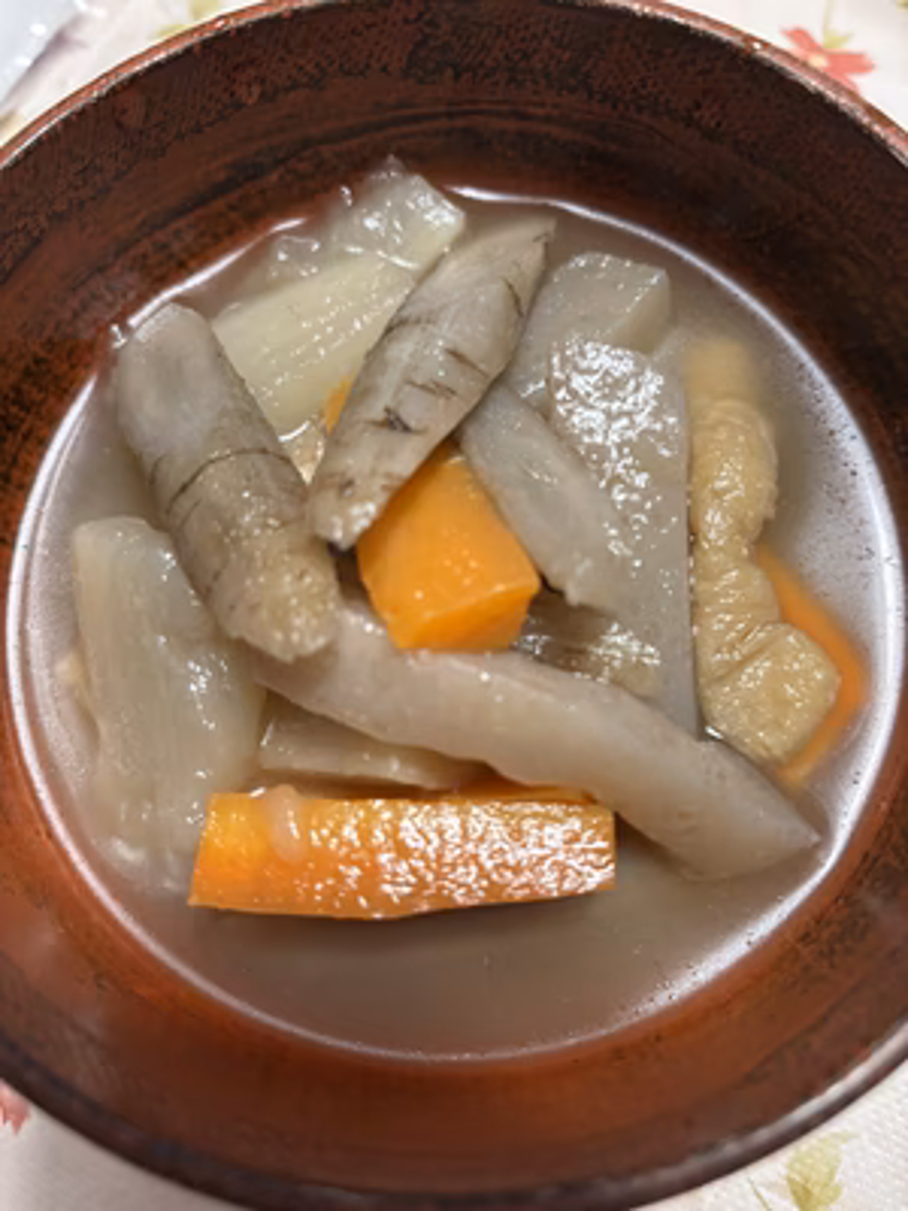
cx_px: 454
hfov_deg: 53.1
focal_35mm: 26
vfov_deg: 67.3
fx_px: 909
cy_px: 606
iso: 250
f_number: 1.6
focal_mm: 5.96
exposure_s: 1/50
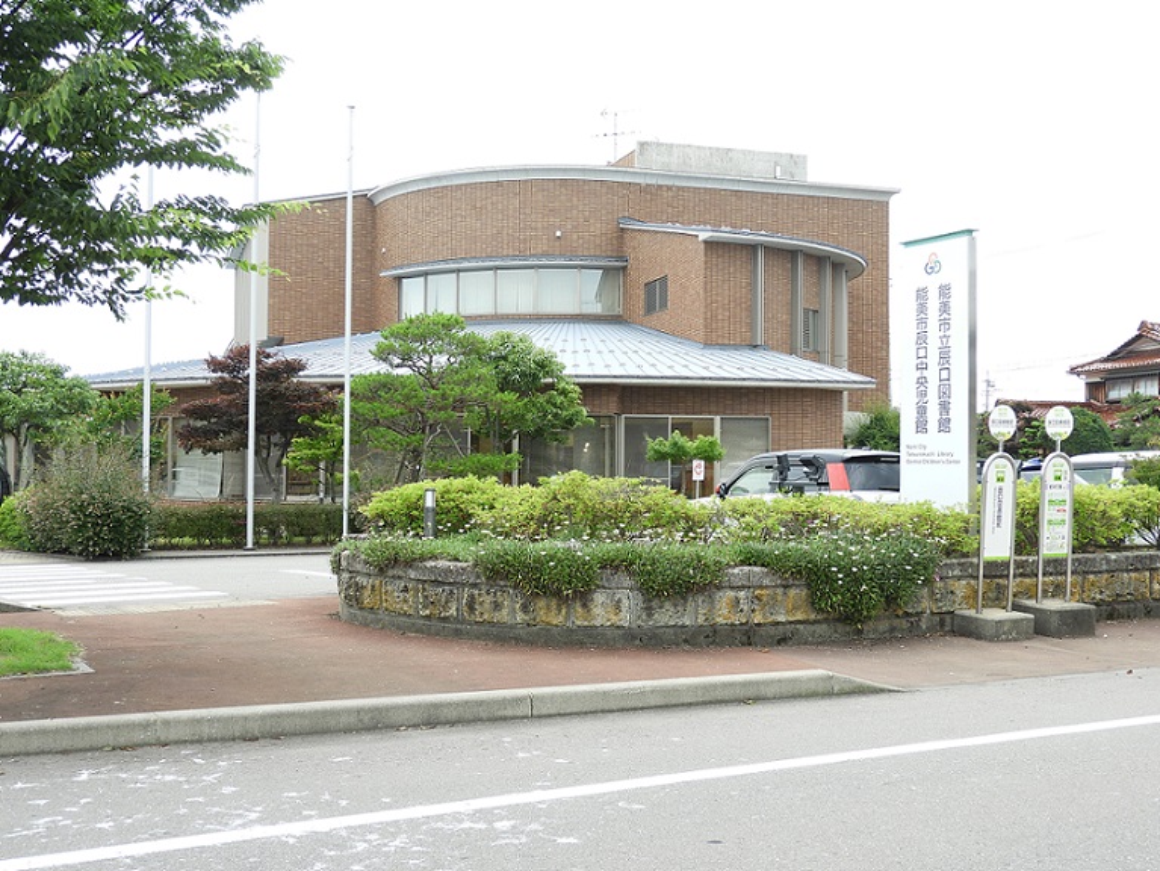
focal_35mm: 40
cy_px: 436
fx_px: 1341
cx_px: 580
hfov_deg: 46.8
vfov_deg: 36.0
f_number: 3.8
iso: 100
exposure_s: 1/200
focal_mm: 7.2
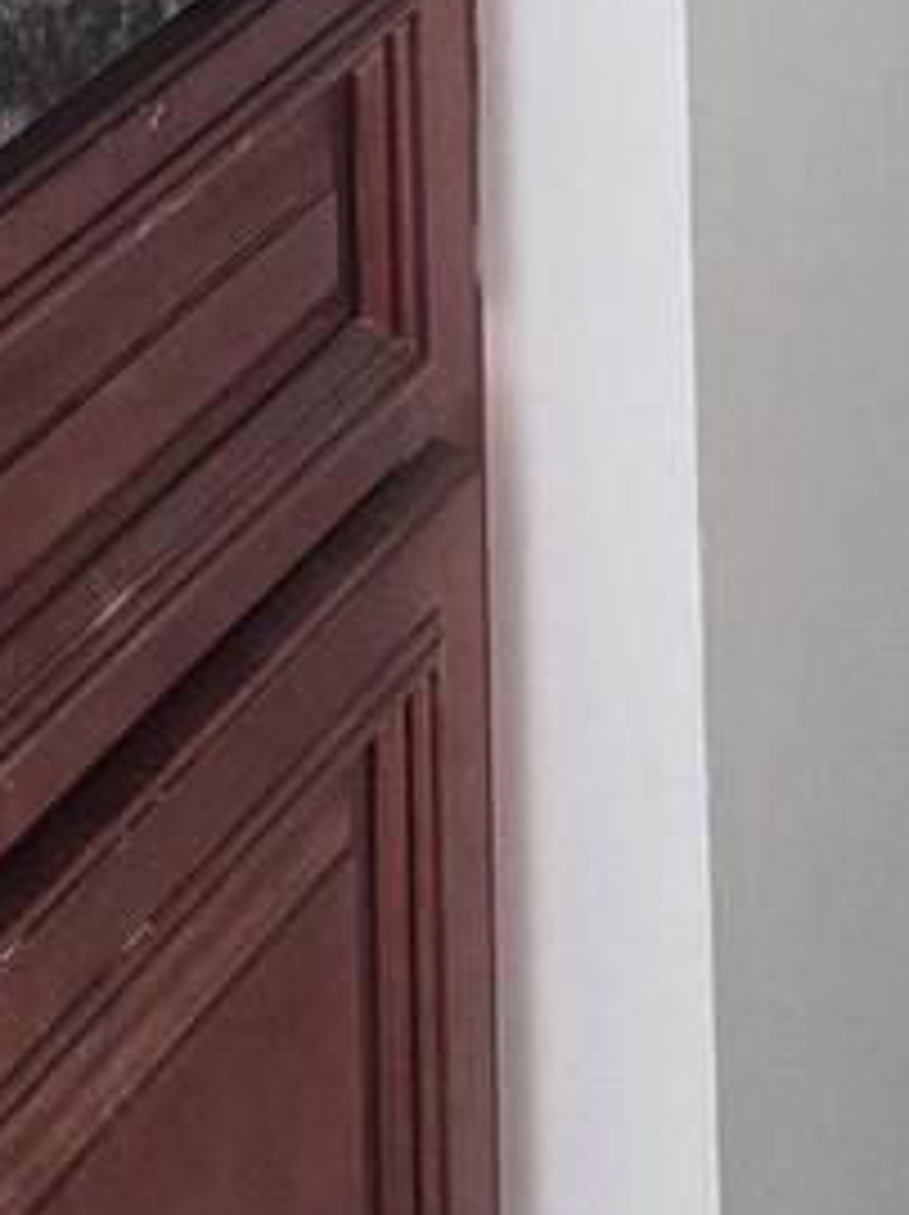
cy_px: -1755
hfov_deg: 11.3
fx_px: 4594
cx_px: 518
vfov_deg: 12.0
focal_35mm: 131
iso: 200
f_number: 1.8
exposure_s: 1/120
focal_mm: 5.4
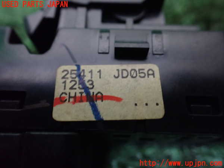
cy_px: 84
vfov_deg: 46.8
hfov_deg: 60.0
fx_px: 194
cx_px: 112
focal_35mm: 30
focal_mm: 5.4
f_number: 2.3
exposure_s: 1/30
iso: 1250
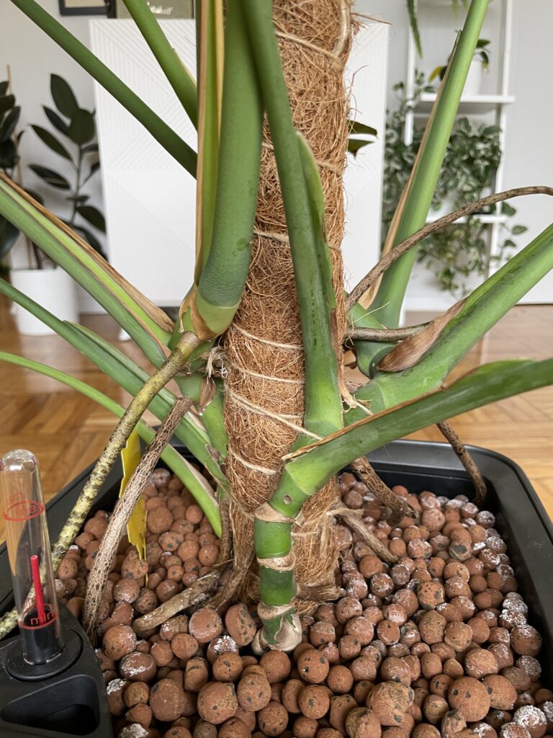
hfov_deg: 53.1
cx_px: 276
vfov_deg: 67.3
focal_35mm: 26
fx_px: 554
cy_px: 369
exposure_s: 1/60
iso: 100
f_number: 1.6
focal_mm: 4.2
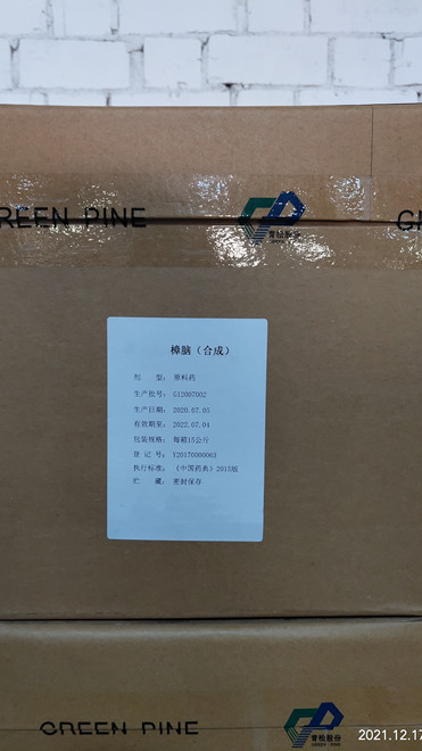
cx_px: 202
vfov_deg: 59.5
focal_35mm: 33
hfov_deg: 35.6
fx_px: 657
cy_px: 378
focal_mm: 4.35
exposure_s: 1/50
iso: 399
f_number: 1.8
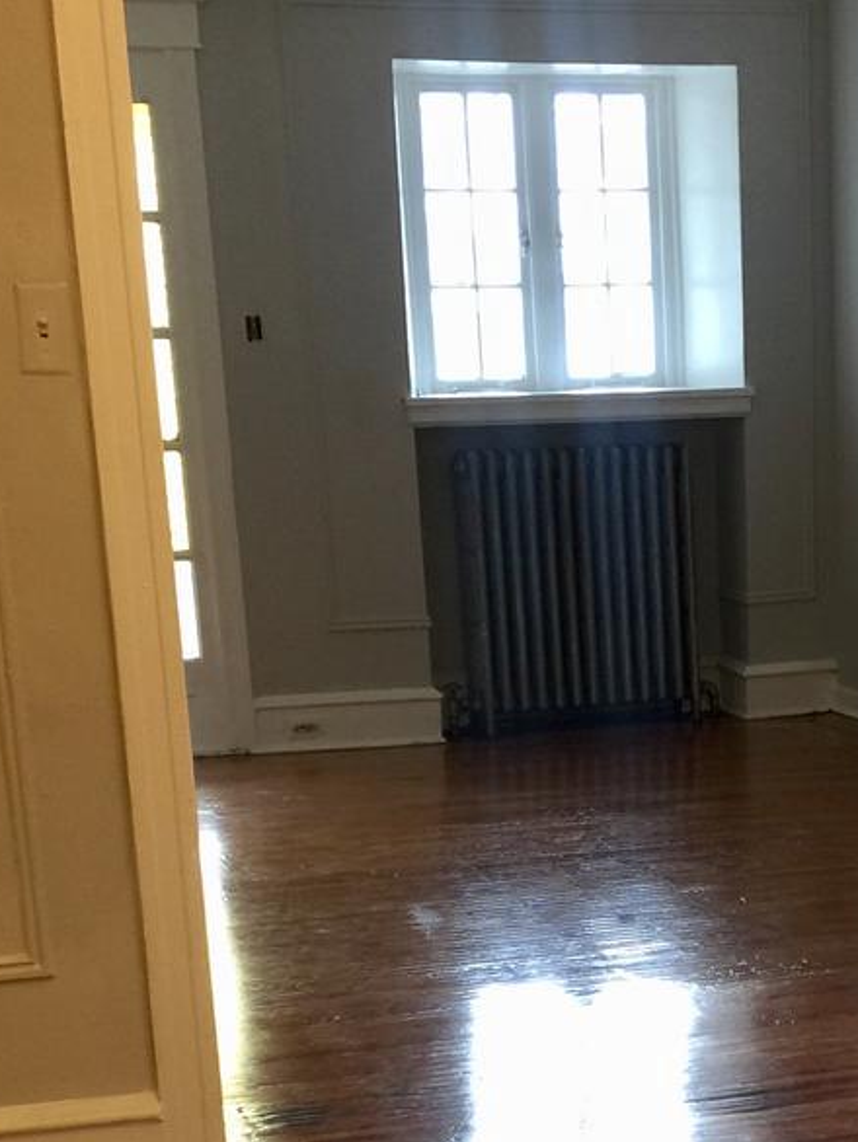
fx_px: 2510
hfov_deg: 19.1
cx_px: 751
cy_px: 1181
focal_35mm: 76
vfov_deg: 24.3
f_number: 2.2
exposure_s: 1/15
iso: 32
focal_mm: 4.15
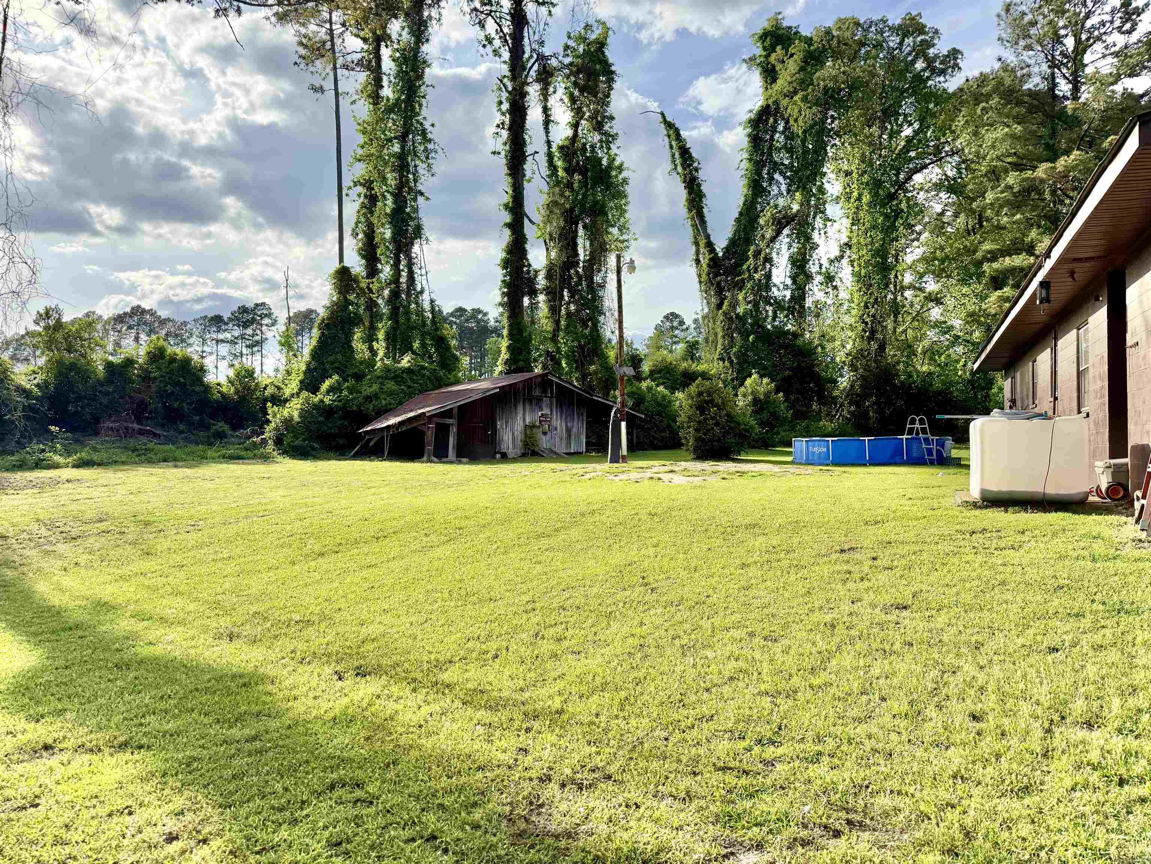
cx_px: 576
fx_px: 798
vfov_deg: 56.8
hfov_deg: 71.6
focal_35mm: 24
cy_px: 432
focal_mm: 6.76
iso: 125
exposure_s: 1/4975
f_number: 1.78
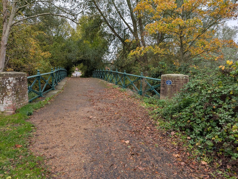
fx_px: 165
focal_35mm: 24
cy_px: 90
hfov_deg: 71.5
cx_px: 119
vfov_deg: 56.9
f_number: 1.68
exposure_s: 1/195
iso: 33
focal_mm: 6.9
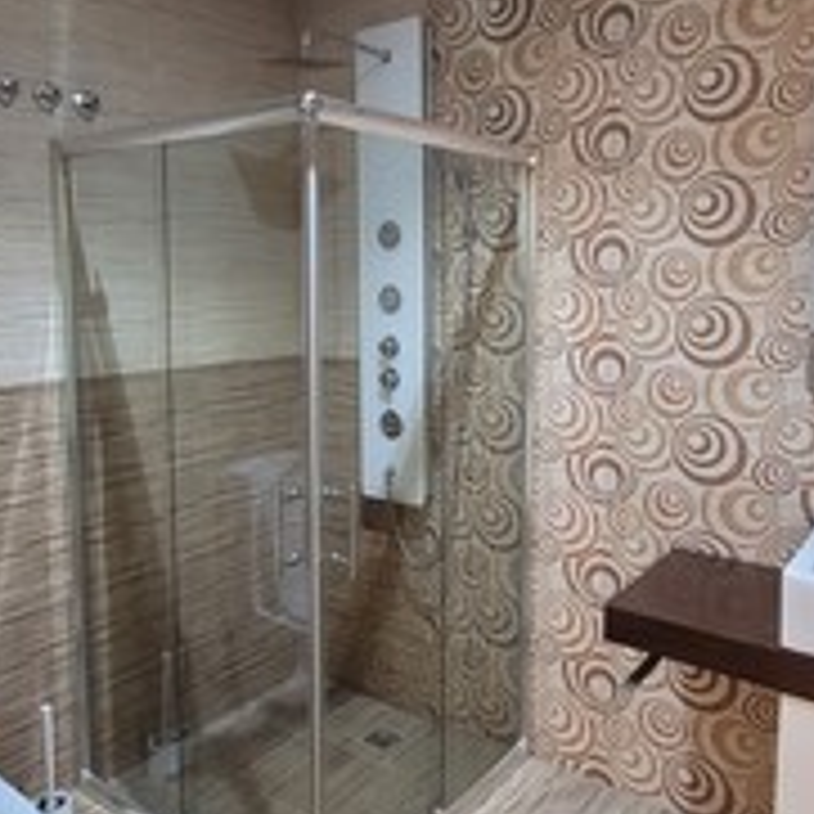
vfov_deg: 55.4
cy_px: 353
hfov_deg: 55.6
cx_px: 380
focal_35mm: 29
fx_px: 772
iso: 500
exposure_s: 1/33
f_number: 2.2
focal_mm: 1.74
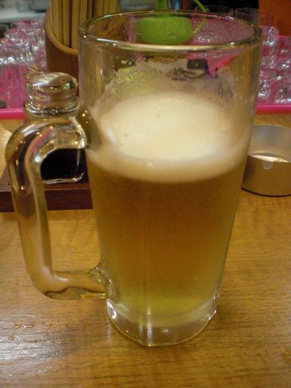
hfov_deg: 37.7
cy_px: 194
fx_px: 426
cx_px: 146
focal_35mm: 38
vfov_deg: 49.0
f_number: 3.1
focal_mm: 6.3
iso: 800
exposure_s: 1/60
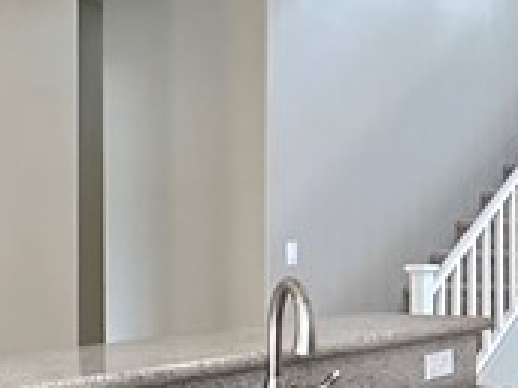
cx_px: 748
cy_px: 200
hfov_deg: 20.4
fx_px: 1256
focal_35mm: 84
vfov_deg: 17.5
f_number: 2.2
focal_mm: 2.22
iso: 320
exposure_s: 1/120
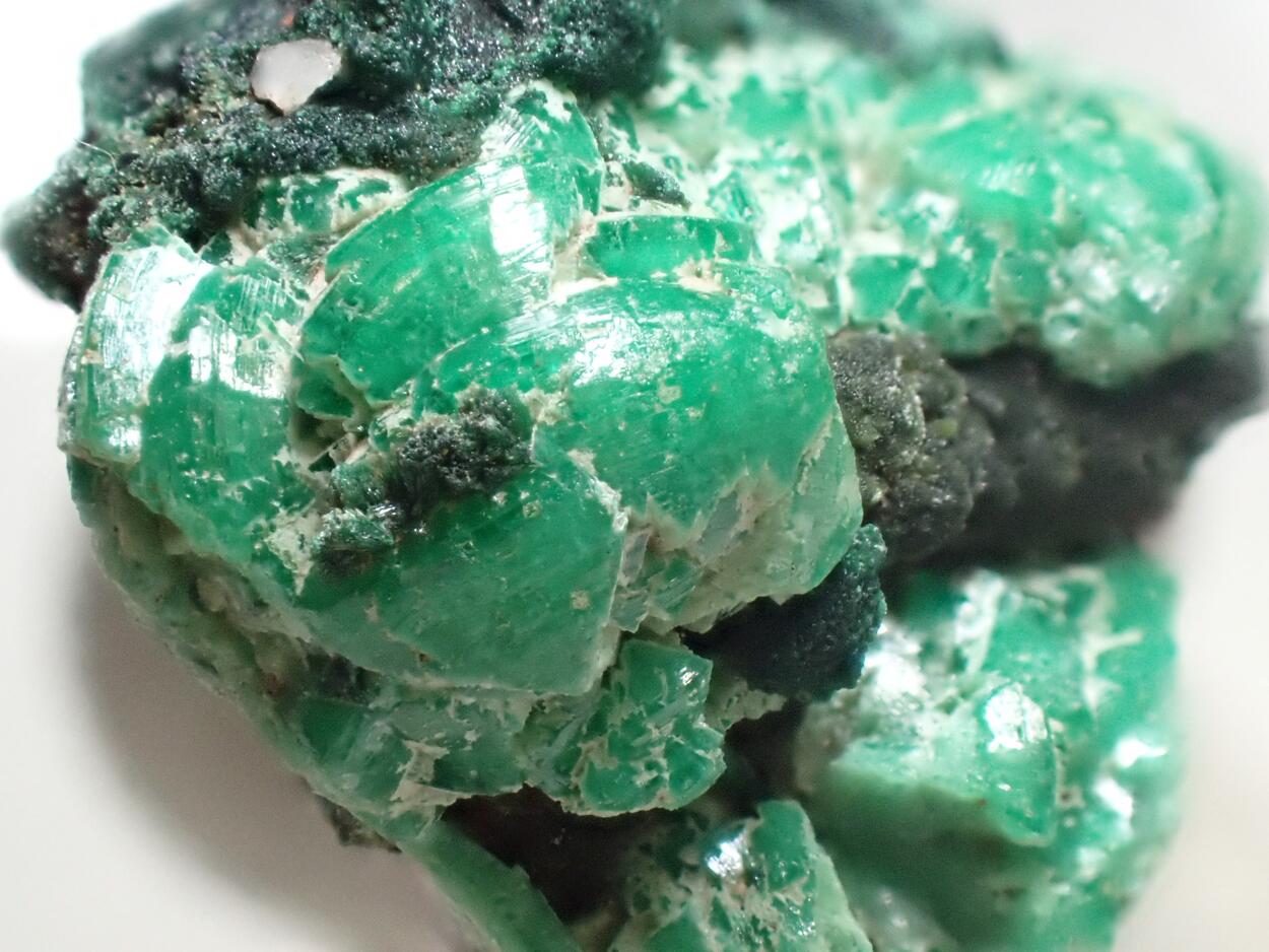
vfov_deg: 14.8
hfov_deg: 19.6
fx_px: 3667
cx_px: 634
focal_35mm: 100
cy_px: 476
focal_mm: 18
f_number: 6.3
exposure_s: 1/200
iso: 800
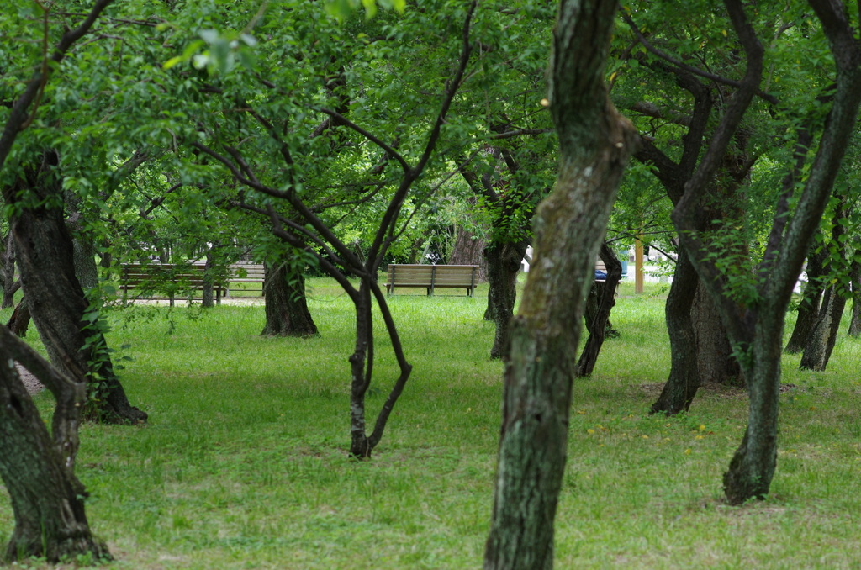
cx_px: 430
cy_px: 285
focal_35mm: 105
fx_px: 2506
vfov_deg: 13.0
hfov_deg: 19.5
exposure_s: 1/125
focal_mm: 70
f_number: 4
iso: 200
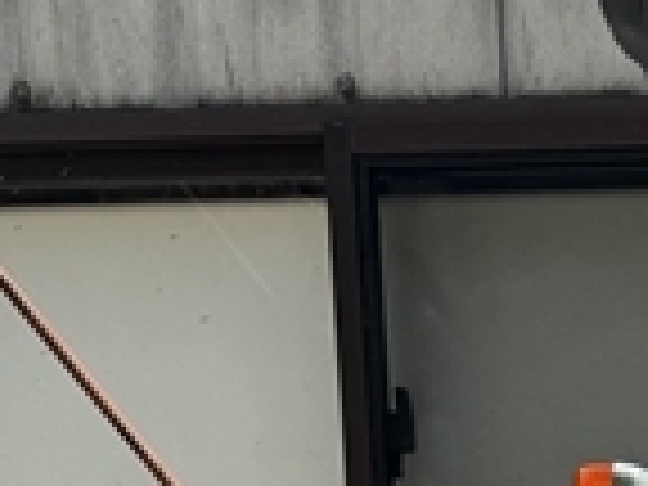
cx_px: 1440
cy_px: 1310
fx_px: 2490
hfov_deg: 12.4
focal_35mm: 133
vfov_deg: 9.4
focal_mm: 6.76
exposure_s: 1/2604
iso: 80
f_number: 1.78
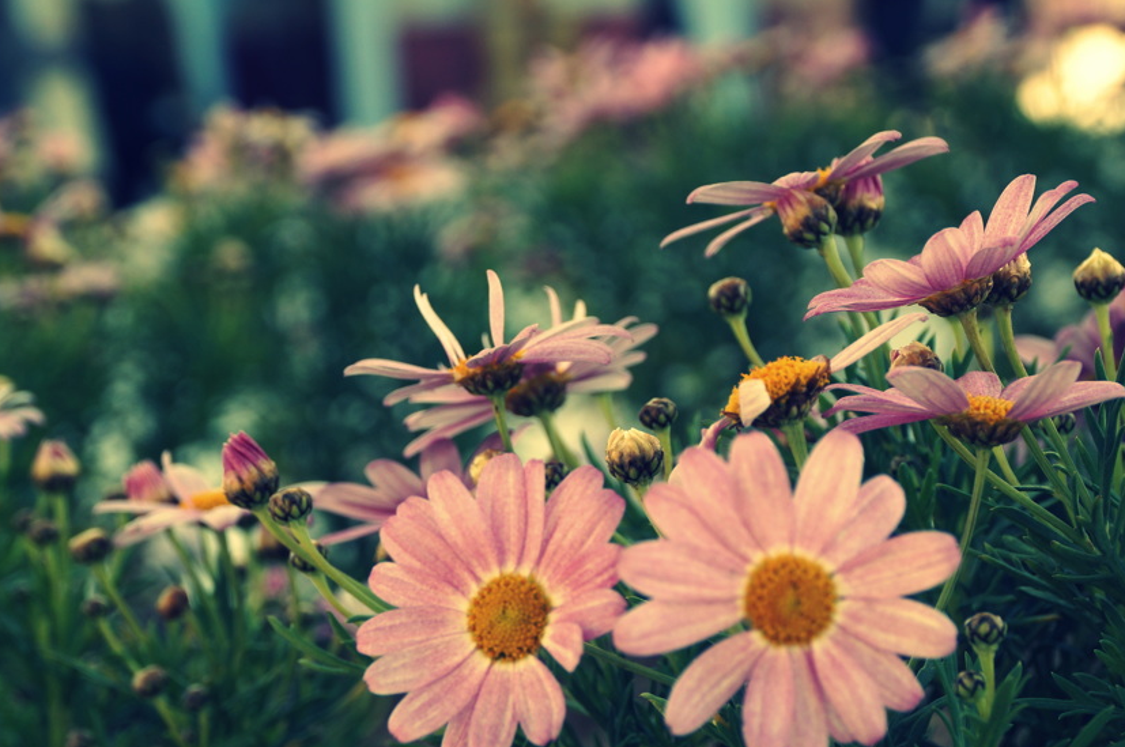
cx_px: 562
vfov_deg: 10.5
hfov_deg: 15.8
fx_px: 4057
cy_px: 435
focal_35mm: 130
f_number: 8
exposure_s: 1/125
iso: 125
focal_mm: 70
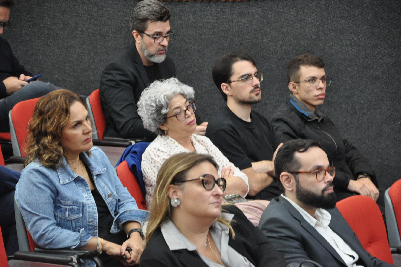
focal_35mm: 158
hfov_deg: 13.1
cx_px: 200
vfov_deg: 8.7
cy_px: 134
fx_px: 1752
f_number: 5.6
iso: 1600
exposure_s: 1/15
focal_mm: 105
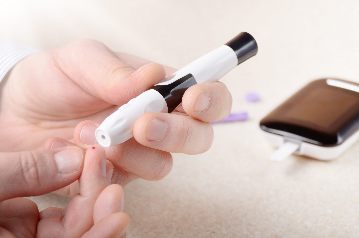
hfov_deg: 8.6
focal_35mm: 240
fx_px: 2388
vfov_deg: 5.7
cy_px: 119
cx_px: 180
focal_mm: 160
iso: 100
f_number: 5
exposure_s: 1/250
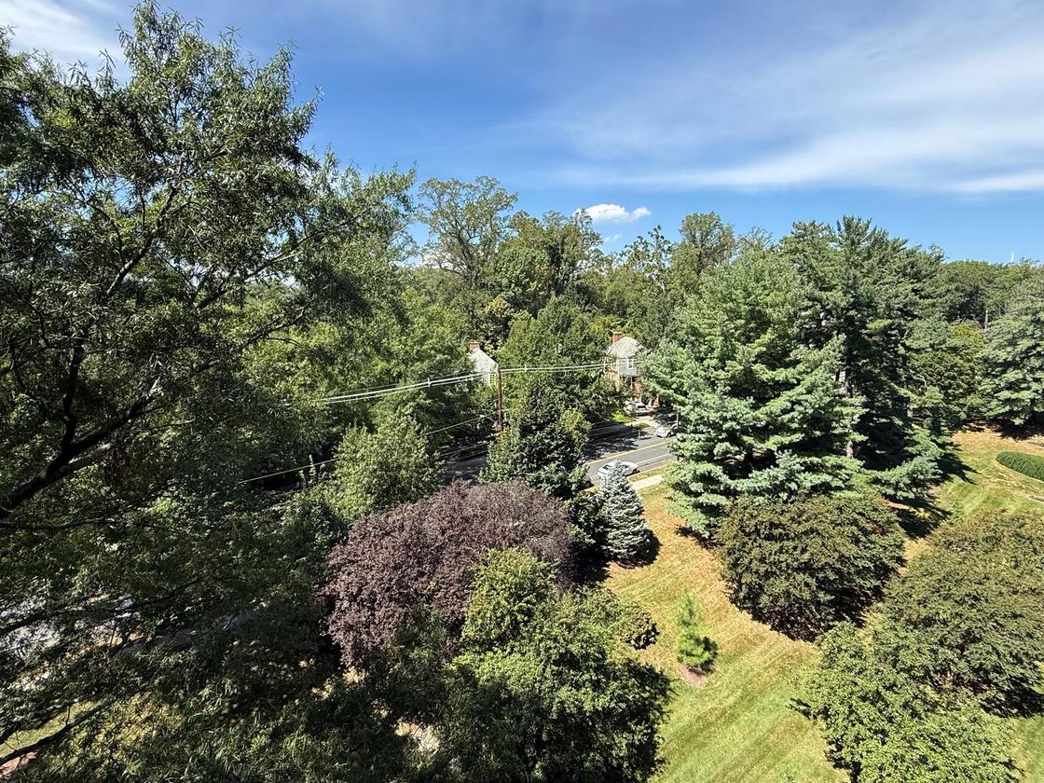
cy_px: 355
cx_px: 536
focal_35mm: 18
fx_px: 543
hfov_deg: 87.7
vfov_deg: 71.4
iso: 50
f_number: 2.2
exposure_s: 1/942
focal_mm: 2.22
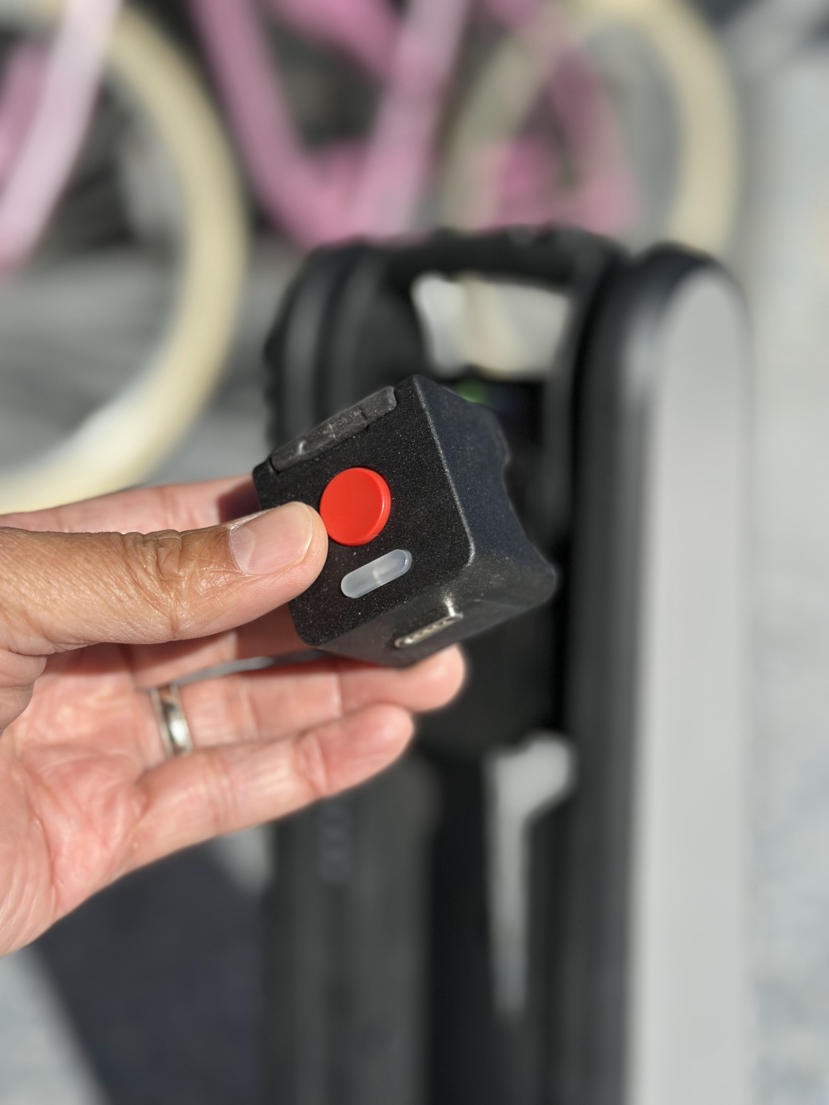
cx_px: 414
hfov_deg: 30.3
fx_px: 1533
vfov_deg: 39.7
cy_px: 552
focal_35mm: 48
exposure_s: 1/4785
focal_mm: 6.86
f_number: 1.78
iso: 100
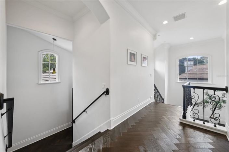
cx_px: 114
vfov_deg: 81.1
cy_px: 76
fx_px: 89
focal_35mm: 14
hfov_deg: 104.3
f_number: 8
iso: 400
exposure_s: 1/15
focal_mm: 14
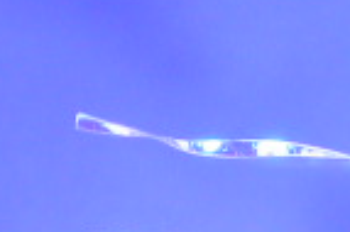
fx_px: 3710
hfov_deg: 5.3
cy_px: 317
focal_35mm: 382
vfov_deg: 3.6
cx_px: 727
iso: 100
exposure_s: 1/11.3
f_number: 9.1
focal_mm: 17.1
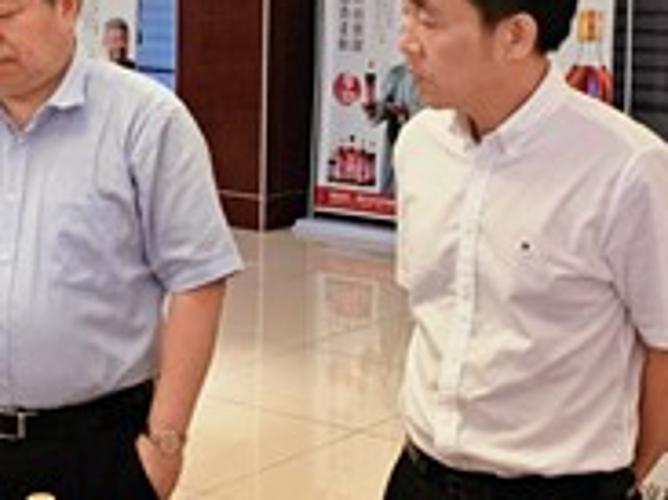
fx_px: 1678
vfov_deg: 16.9
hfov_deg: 22.4
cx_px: 215
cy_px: 146
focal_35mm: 87
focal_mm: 4.15
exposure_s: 1/17
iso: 40
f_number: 2.2
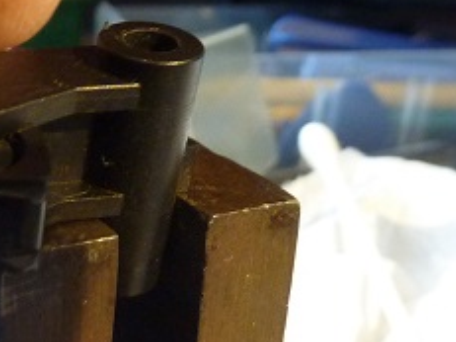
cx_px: -20
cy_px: 263
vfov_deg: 18.5
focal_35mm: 79
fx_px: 1040
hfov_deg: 23.5
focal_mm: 4.1
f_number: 3.3
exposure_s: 1/30
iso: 320
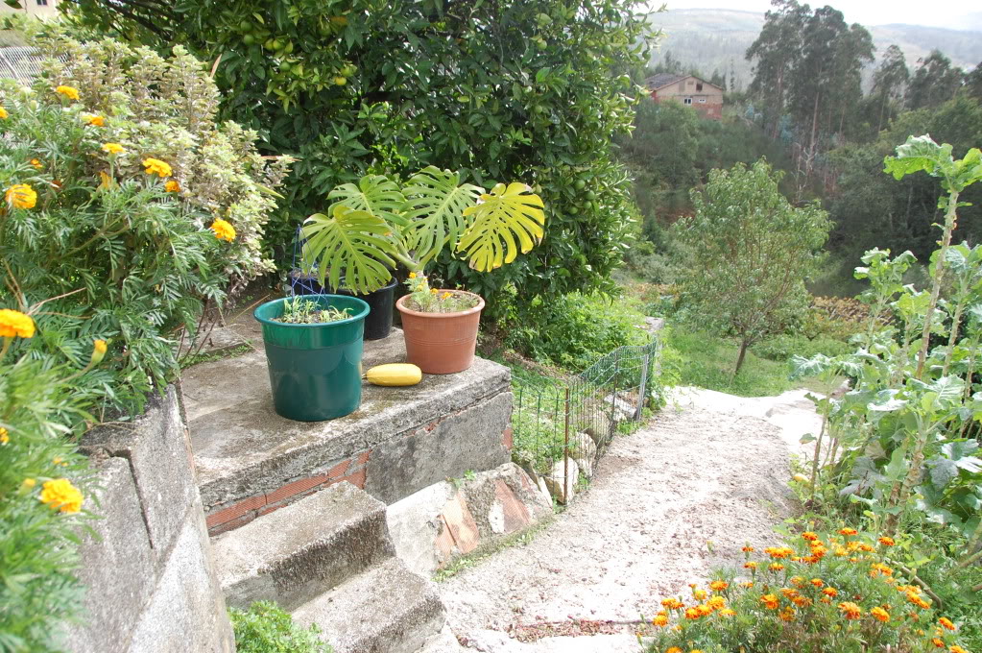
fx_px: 736
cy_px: 326
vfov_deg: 47.8
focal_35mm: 27
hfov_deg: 67.4
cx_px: 491
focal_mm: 18
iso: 200
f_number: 5.6
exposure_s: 1/125
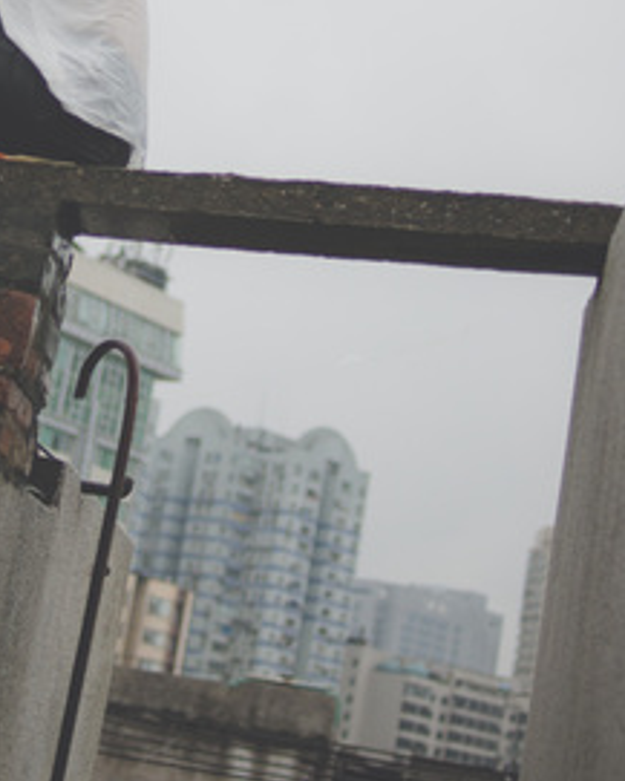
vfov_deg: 20.8
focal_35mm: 91
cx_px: 131
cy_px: 182
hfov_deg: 16.8
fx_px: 2103
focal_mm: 35
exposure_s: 1/3200
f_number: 2
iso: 400
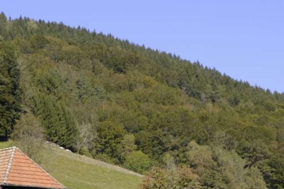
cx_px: 82
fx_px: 1231
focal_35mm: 156
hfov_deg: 13.1
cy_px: 179
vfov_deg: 8.8
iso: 200
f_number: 8
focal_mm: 50
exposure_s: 1/340
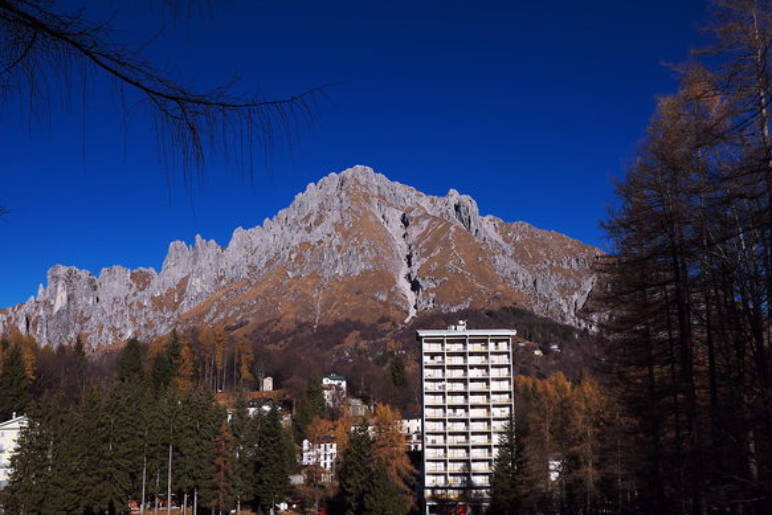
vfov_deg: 36.9
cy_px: 259
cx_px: 388
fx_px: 772
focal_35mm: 36
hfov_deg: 53.1
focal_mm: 23
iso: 100
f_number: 6.4
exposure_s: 1/450
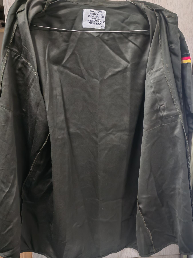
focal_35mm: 40
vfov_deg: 46.8
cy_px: 129
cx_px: 96
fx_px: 297
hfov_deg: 36.0
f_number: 1.95
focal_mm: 5.52
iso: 1250
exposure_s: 1/20
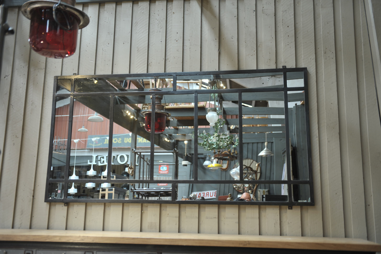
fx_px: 381
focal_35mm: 36
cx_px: 190
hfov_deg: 53.2
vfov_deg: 36.8
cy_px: 127
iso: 250
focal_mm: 36
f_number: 2.8
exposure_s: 1/50
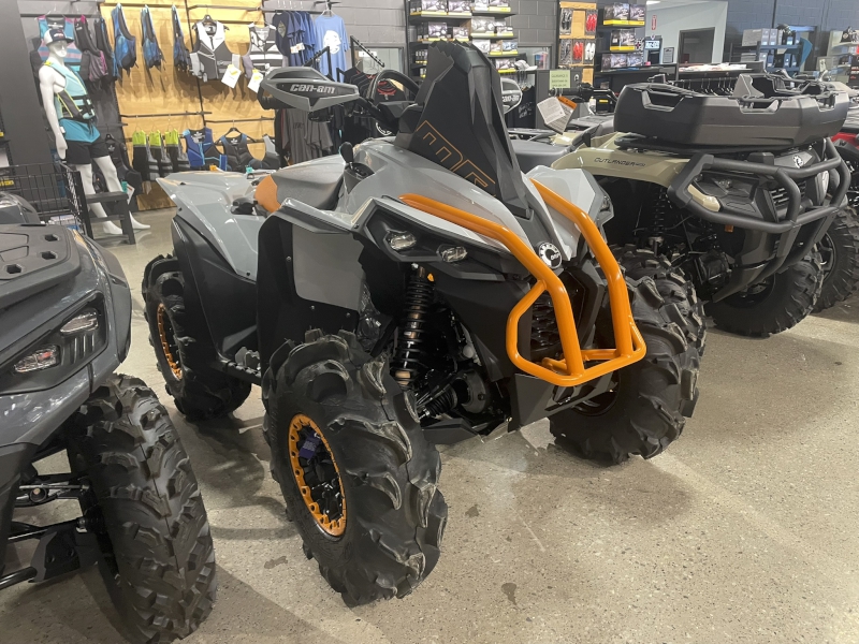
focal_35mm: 26
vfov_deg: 53.1
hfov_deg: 67.3
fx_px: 645
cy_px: 322
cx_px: 430
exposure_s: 1/60
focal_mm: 4.2
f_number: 1.6
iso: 250
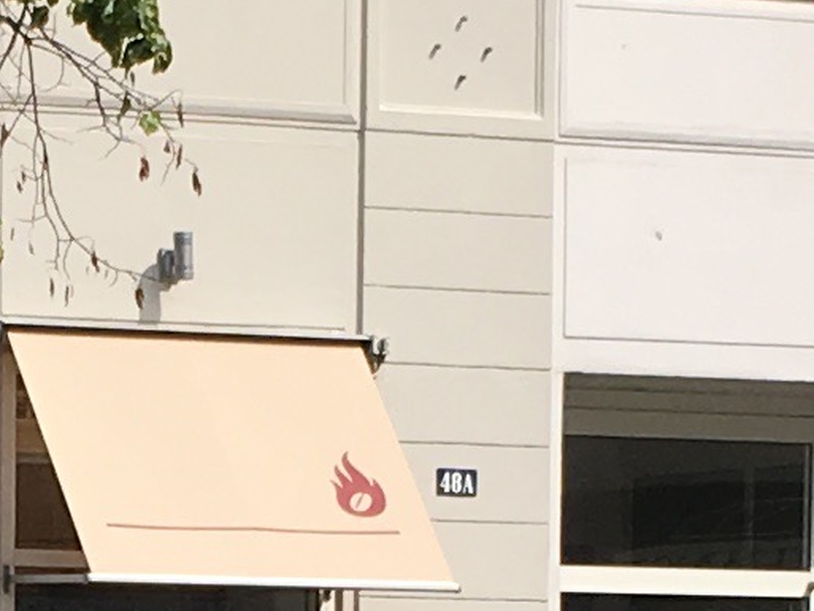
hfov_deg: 8.6
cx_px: -54
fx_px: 5363
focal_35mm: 228
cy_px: 1022
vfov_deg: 6.4
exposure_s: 1/1832
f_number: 2.2
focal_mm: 4.15
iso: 25
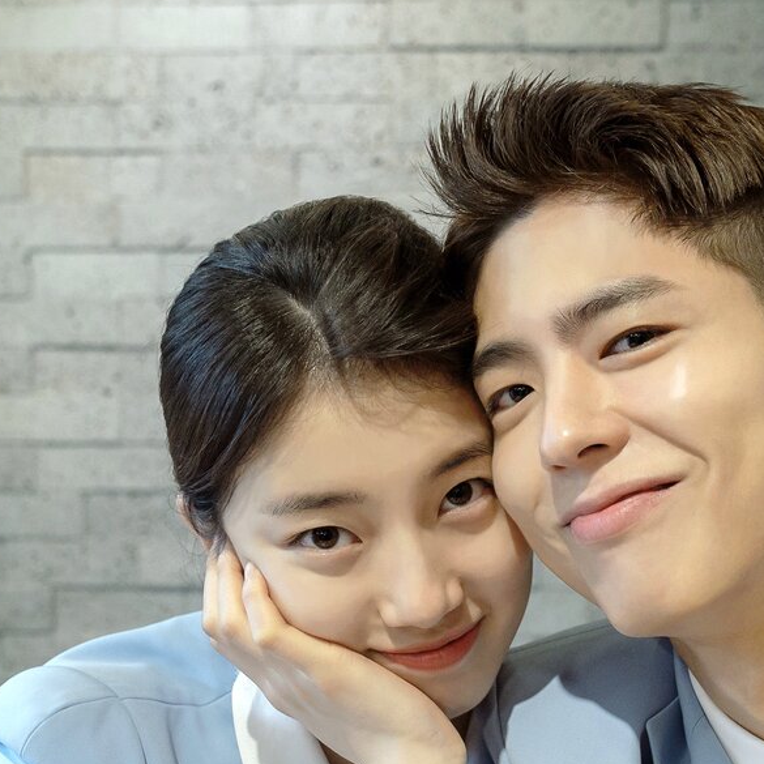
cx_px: 686
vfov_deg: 28.5
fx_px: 1473
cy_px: 605
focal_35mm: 59
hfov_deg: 28.0
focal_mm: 29
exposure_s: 1/125
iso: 1600
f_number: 4
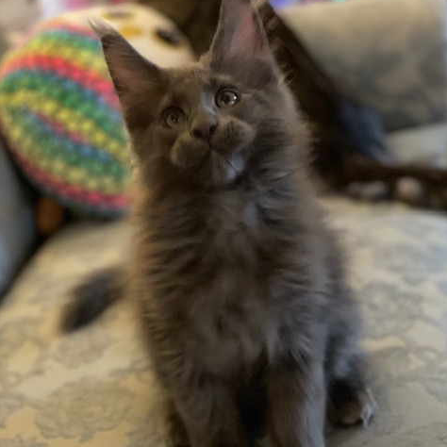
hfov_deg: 27.7
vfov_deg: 27.6
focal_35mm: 62
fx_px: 906
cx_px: 224
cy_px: 289
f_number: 2
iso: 640
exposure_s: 1/15
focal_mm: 6
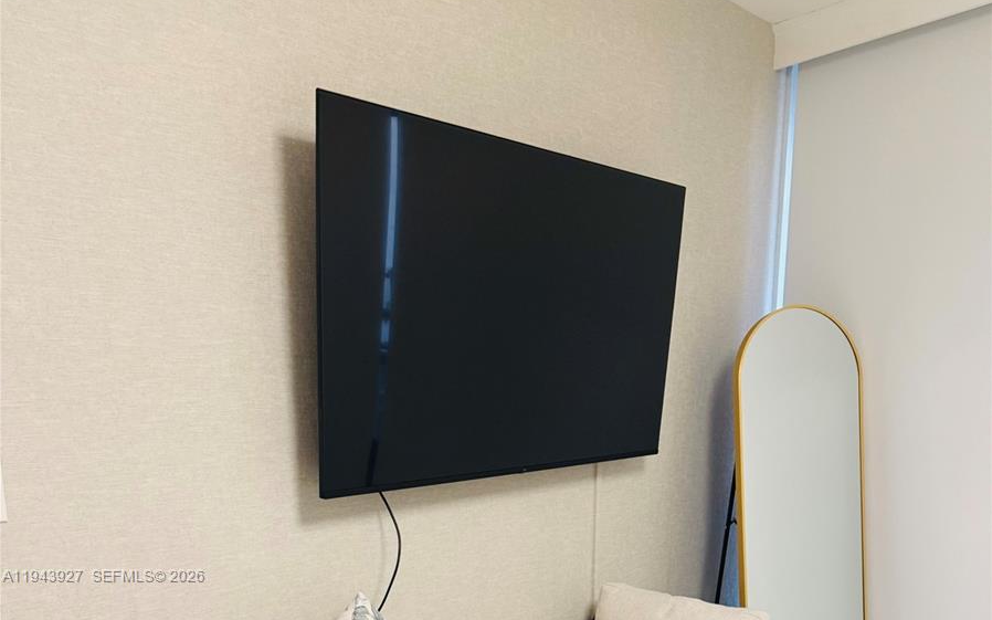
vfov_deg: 34.8
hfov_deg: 56.7
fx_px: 919
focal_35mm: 34
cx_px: 496
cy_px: 577
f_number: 1.78
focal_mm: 6.76
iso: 250
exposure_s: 1/60
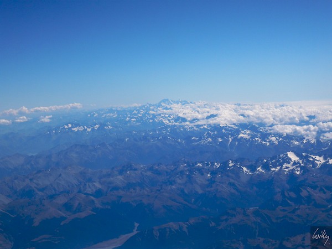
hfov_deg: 22.8
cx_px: 166
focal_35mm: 86
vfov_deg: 17.2
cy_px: 124
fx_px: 825
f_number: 14
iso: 100
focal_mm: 14.1
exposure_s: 1/125
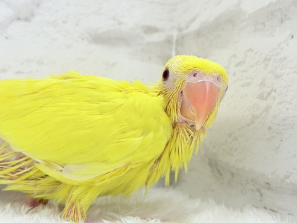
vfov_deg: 28.0
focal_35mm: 52
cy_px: 112
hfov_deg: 36.8
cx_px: 148
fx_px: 446
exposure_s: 1/50
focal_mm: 5.96
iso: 40
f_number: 1.6
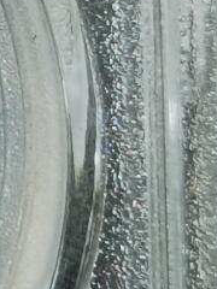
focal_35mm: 450
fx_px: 3761
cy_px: -31
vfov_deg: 4.4
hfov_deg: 3.2
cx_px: -442
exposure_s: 1/100
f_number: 1.9
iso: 125
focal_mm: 6.67
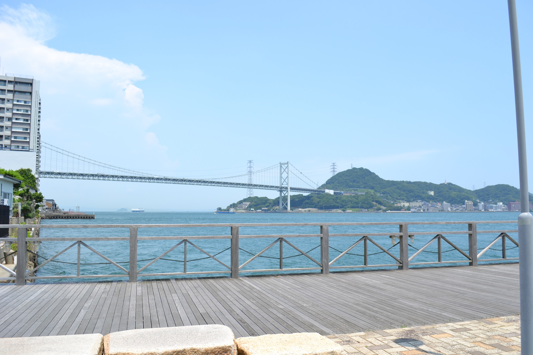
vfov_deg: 47.9
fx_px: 400
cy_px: 178
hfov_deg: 67.4
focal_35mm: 27
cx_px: 266
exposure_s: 1/320
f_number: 8
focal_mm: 18
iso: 100
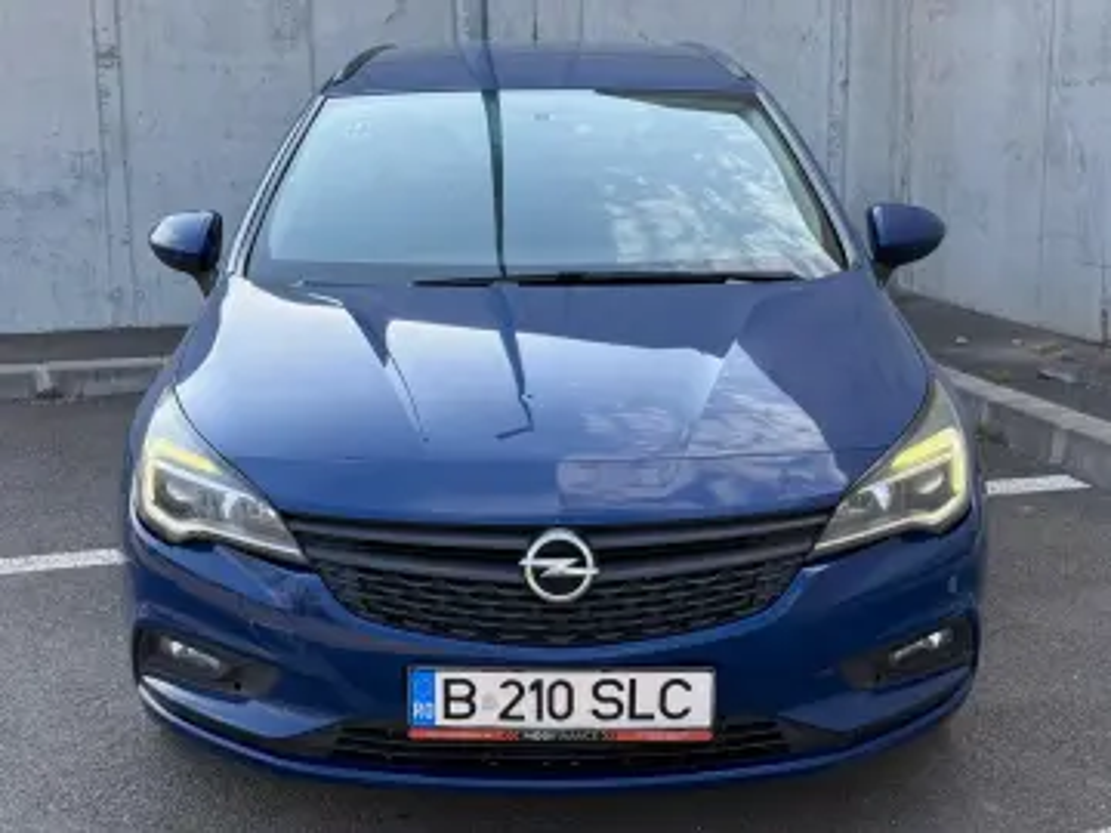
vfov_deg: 30.3
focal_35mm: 48
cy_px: 416
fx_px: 1541
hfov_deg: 39.7
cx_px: 556
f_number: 1.78
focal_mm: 6.76
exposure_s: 1/1222
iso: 80
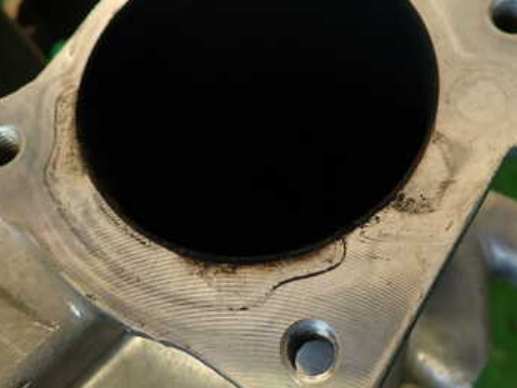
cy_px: 144
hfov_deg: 43.8
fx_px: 642
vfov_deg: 33.4
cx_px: 234
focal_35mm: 43
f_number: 2
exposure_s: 1/60
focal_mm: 4.5
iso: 200
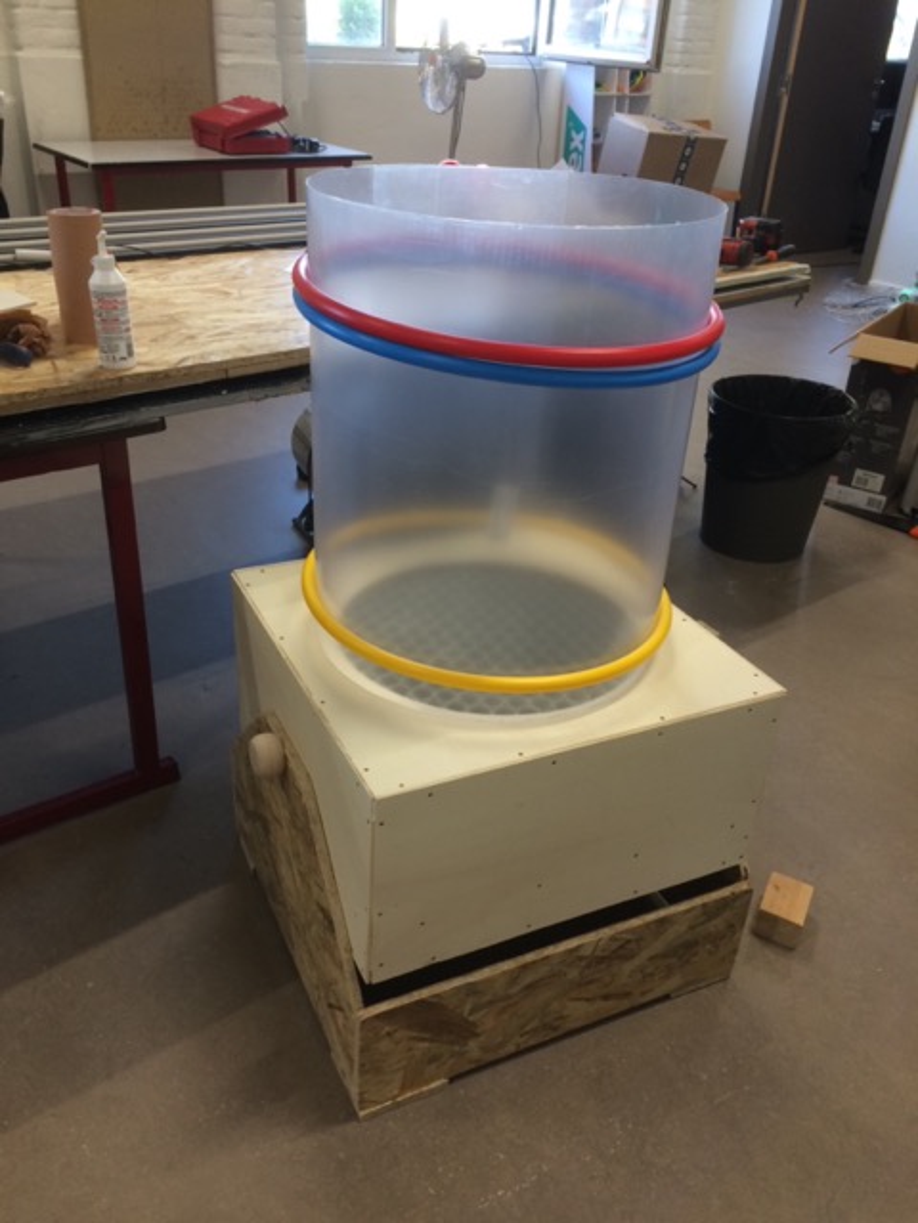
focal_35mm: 29
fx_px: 1025
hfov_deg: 48.2
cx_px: 459
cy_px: 612
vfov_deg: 61.7
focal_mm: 4.15
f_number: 2.2
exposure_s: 1/33
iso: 50
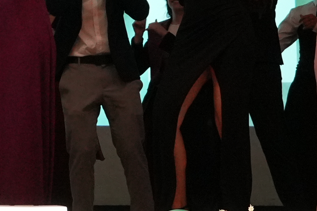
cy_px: -25
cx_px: -10
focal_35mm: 208
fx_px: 1829
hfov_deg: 9.8
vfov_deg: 6.6
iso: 3200
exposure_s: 1/160
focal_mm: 25
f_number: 4
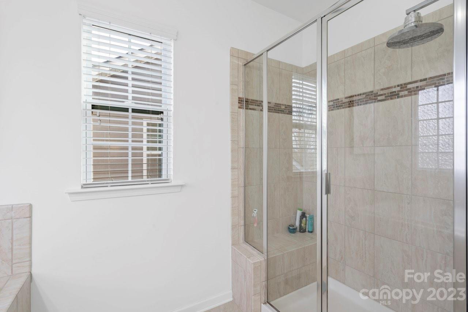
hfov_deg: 96.7
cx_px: 234
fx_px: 208
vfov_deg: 73.7
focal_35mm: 16
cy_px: 156
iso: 100
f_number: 11
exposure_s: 1/3
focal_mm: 16
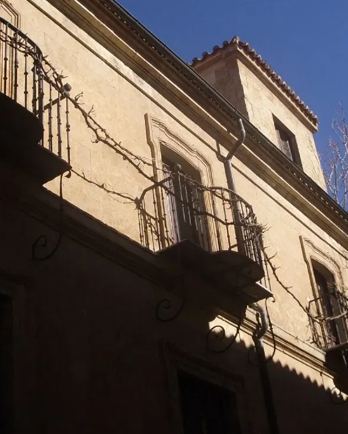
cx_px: 180
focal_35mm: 59
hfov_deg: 25.8
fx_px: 759
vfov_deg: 31.9
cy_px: 194
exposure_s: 1/500
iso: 80
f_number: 4.3
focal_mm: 5.8
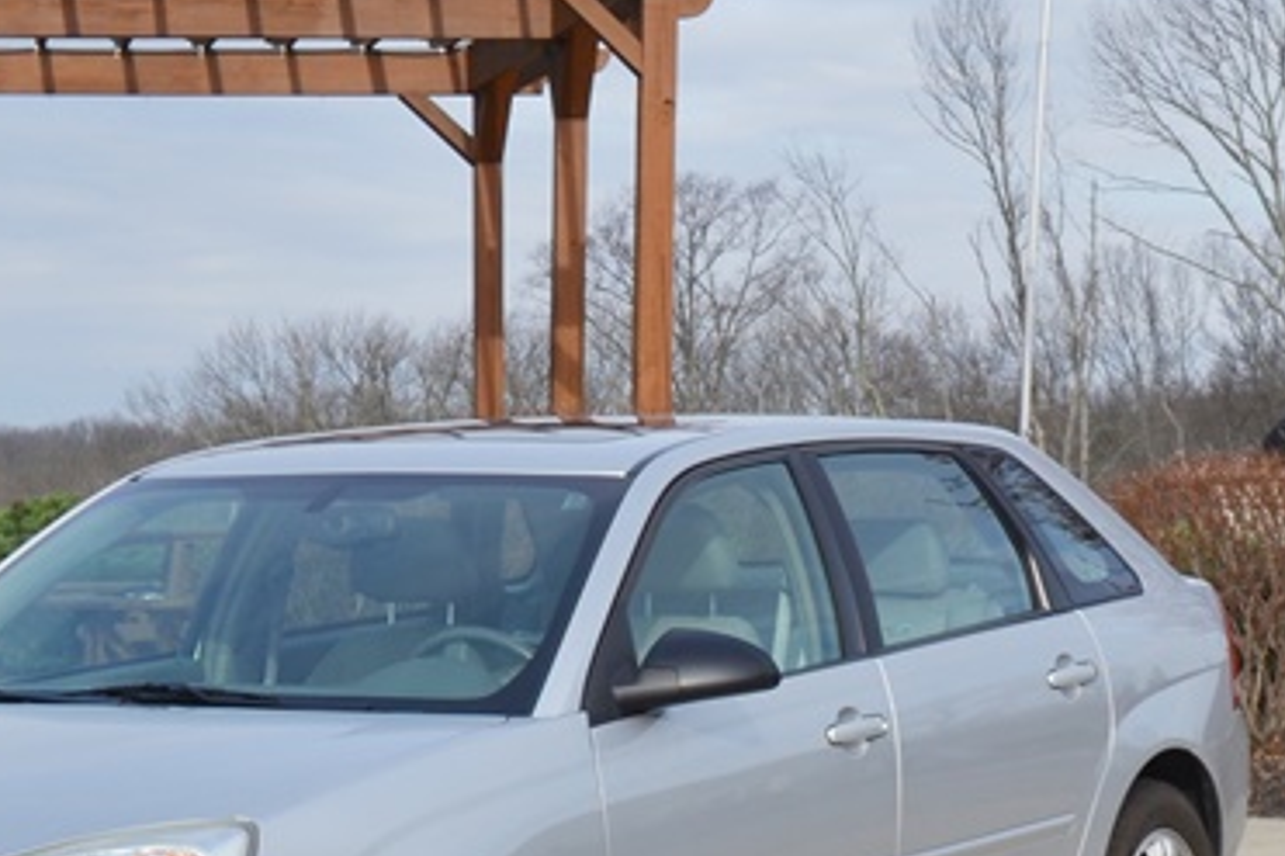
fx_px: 4187
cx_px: 907
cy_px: 806
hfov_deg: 17.4
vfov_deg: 11.6
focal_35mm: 117
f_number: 7.1
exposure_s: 1/200
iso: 100
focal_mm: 29
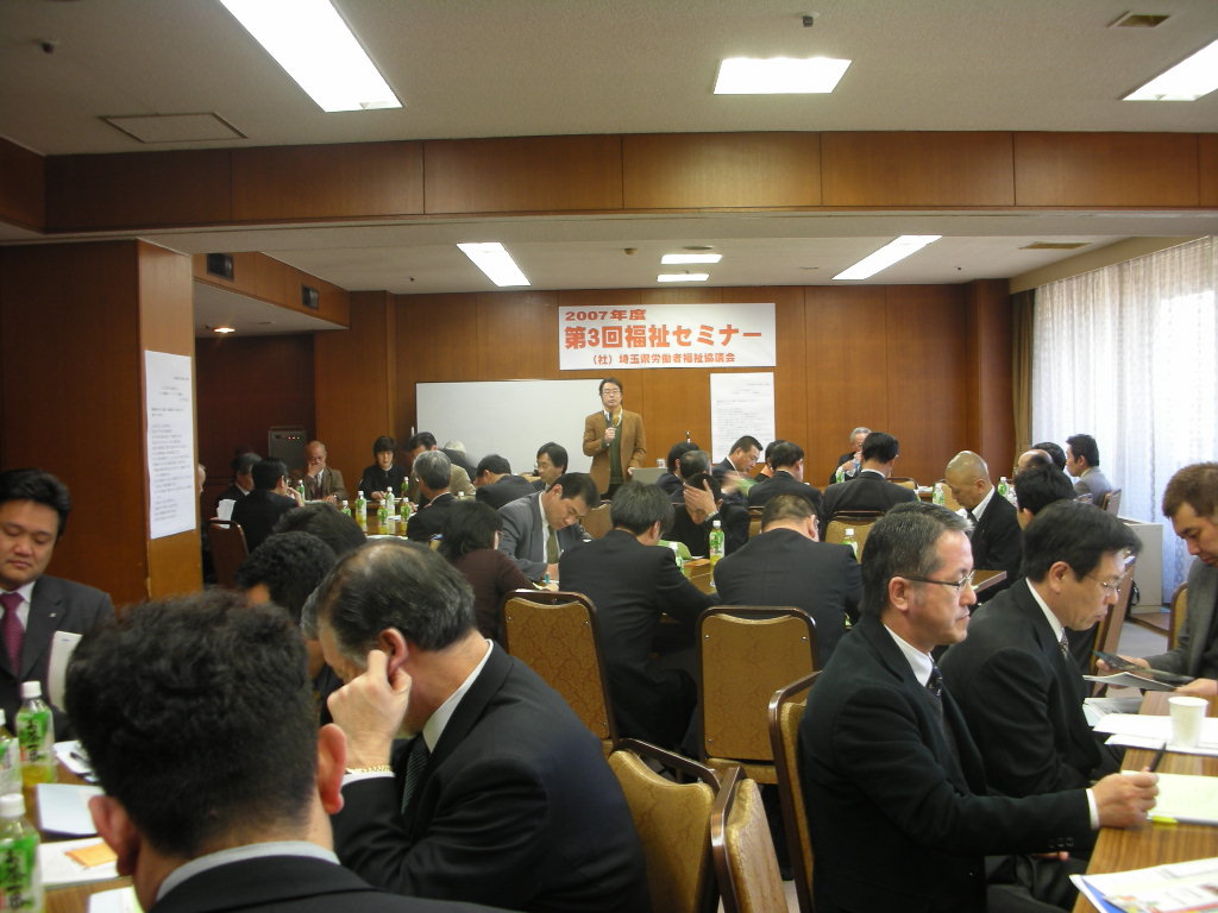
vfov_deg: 40.7
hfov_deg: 52.6
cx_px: 609
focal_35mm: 35
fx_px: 1232
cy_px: 456
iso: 50
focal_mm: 5.8
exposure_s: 1/9.3
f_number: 3
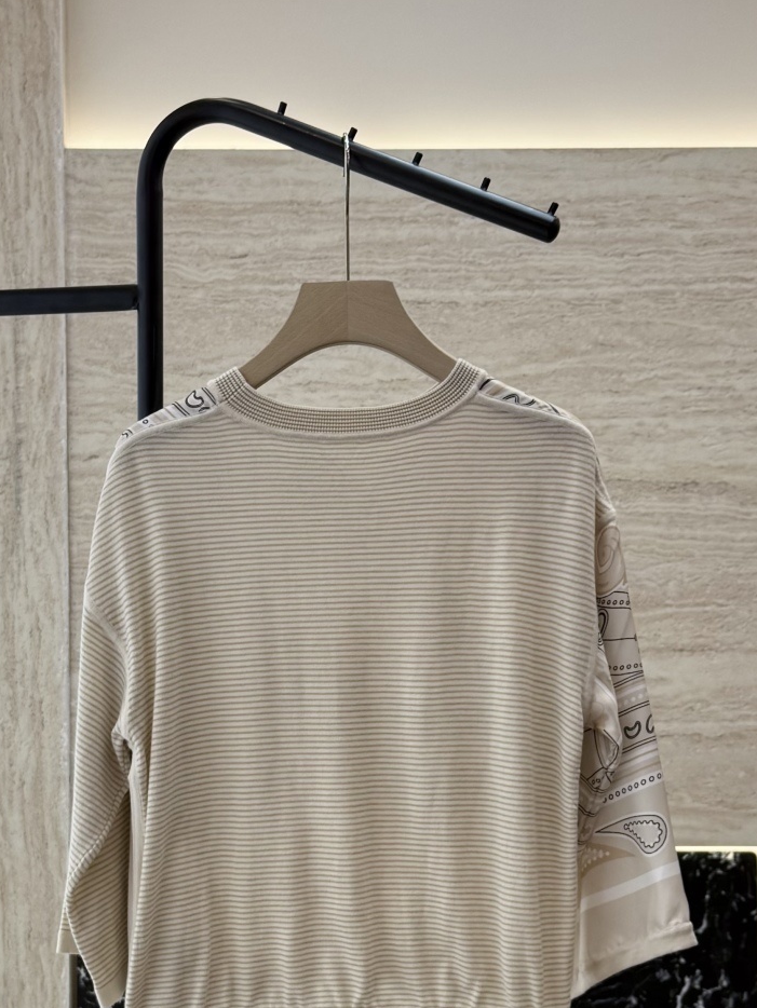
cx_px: 346
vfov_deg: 48.3
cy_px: 753
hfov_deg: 38.7
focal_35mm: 37
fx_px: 1078
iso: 80
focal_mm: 6.76
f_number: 1.78
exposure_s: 1/326
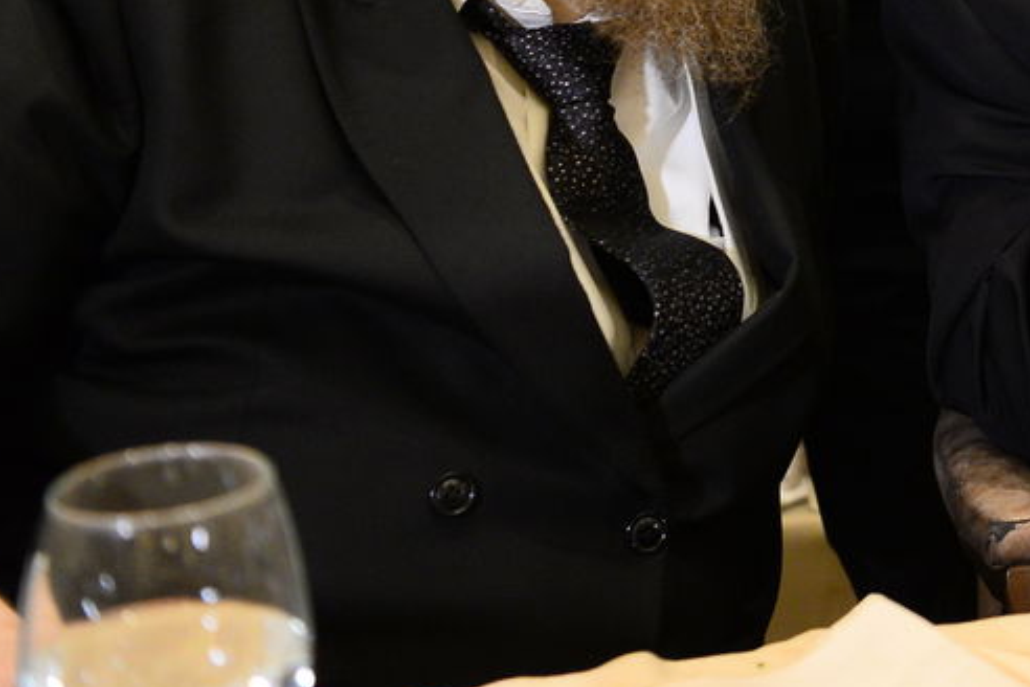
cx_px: 1365
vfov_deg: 14.4
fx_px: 2603
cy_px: -217
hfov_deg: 20.3
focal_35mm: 91
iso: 2000
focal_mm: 32
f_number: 3.2
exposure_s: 1/160
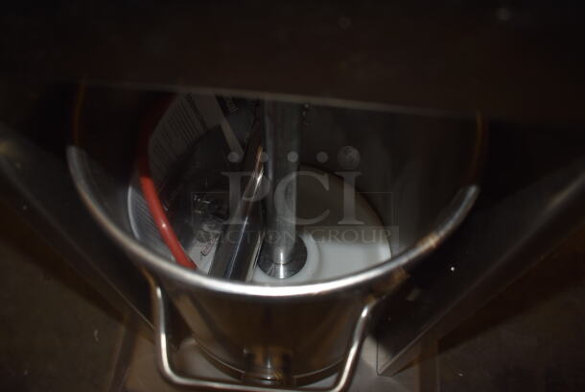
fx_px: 439
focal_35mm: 27
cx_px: 292
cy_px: 196
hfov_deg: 67.3
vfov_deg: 48.0
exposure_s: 1/30
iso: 180
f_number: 3.5
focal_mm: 18
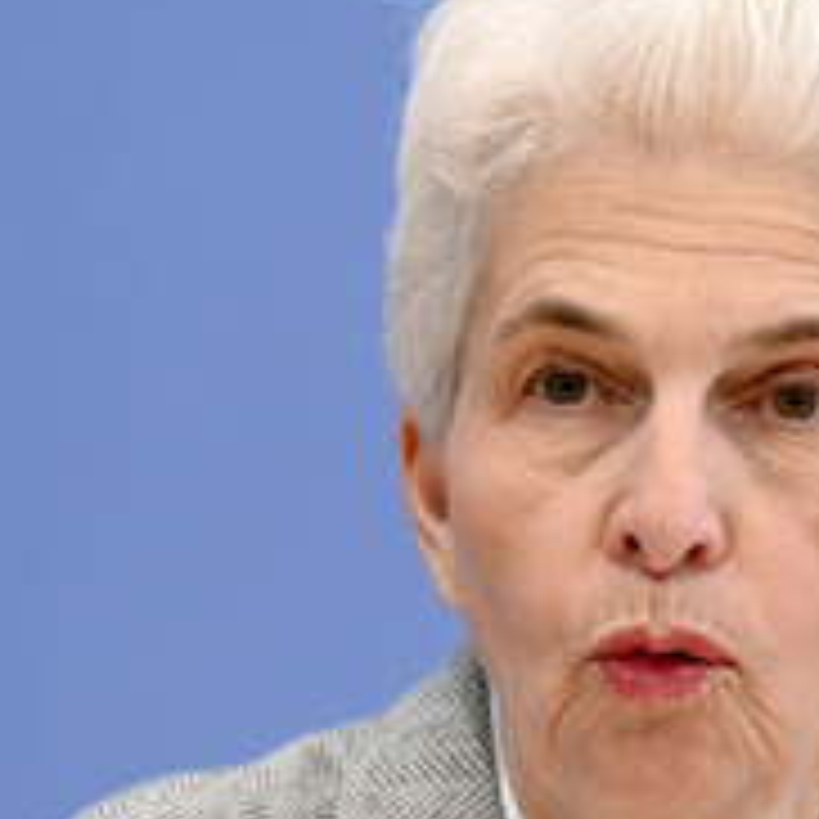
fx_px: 10145
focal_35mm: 379
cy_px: 504
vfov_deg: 4.6
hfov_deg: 4.6
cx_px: 713
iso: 3200
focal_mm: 180
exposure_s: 1/1000
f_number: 4.5
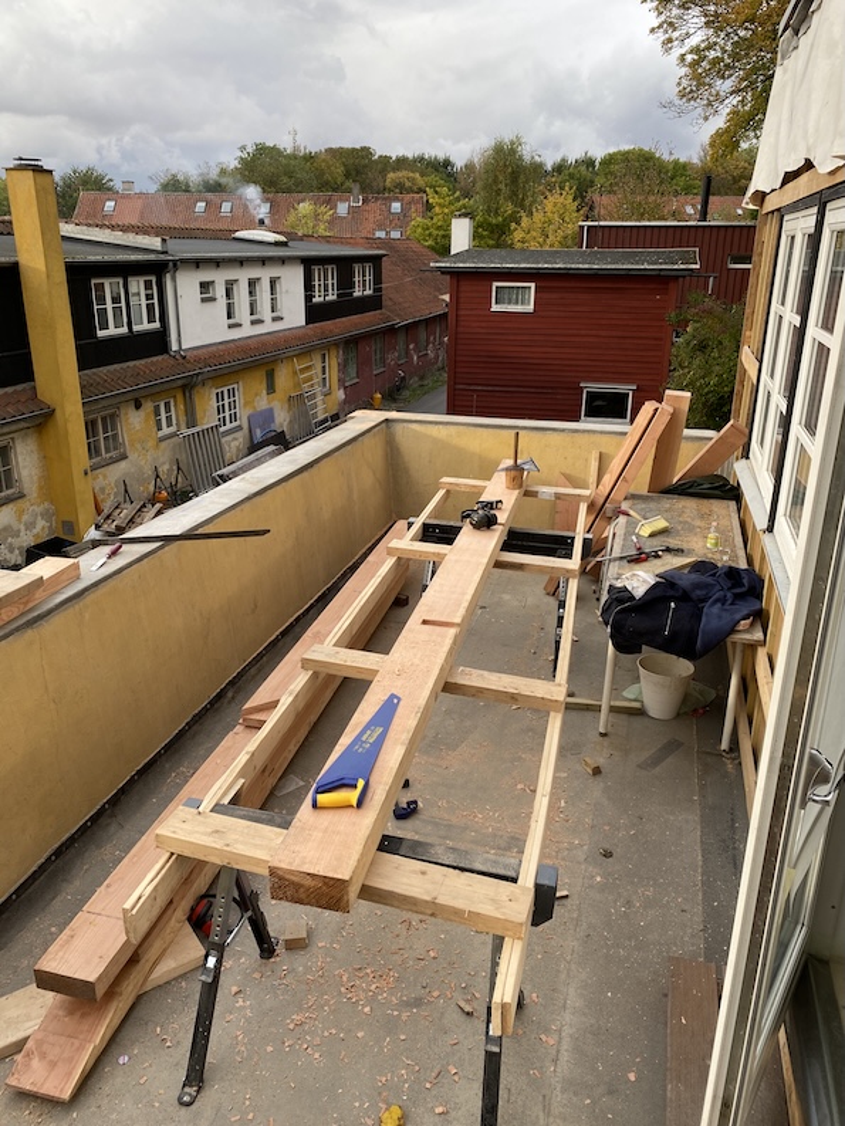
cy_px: 563
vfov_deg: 67.3
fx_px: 846
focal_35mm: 26
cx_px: 422
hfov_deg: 53.1
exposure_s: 1/333
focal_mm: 4.25
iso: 32
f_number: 1.8
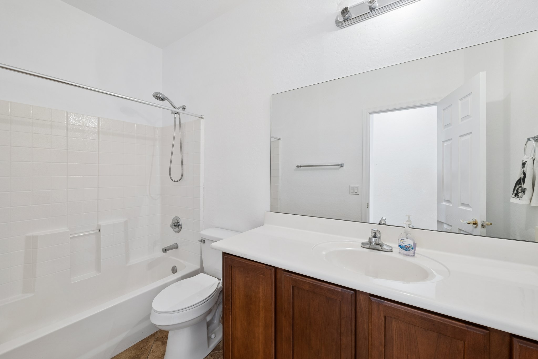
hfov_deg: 104.3
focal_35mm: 14
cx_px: 269
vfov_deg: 81.2
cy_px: 180
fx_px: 209
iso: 400
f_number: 8
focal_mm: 14
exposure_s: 1/4
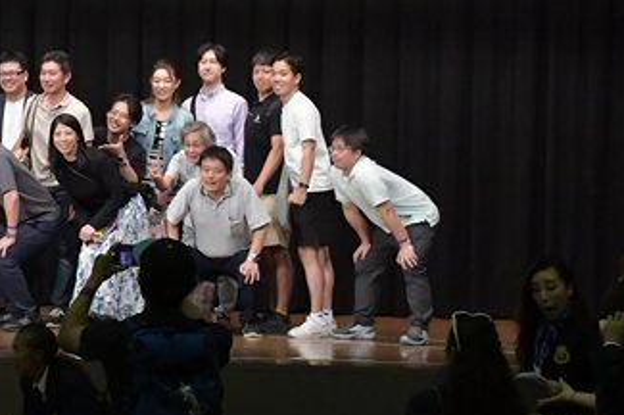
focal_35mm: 179
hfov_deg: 11.4
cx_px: -26
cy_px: 140
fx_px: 3099
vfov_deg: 7.7
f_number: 5.6
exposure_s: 1/400
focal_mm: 50
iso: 6400
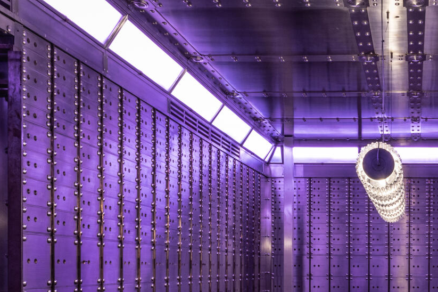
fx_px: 596
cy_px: 281
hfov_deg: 37.8
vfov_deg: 26.3
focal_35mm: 49
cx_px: 390
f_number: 22
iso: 800
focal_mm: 24
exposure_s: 1.3
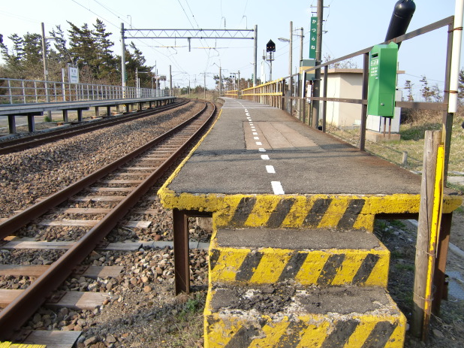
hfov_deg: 61.7
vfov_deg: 48.2
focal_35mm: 29
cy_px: 170
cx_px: 234
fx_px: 389
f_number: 2.6
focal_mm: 4.9
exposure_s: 1/640
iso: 64
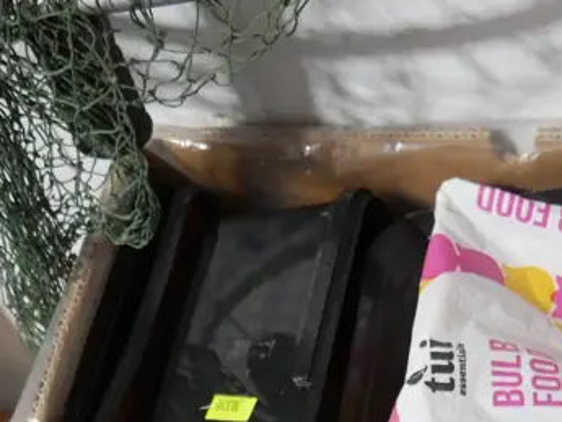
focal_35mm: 83
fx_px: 1348
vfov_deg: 16.7
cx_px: 676
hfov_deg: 21.8
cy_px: 569
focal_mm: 14
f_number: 3.5
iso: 800
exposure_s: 1/60
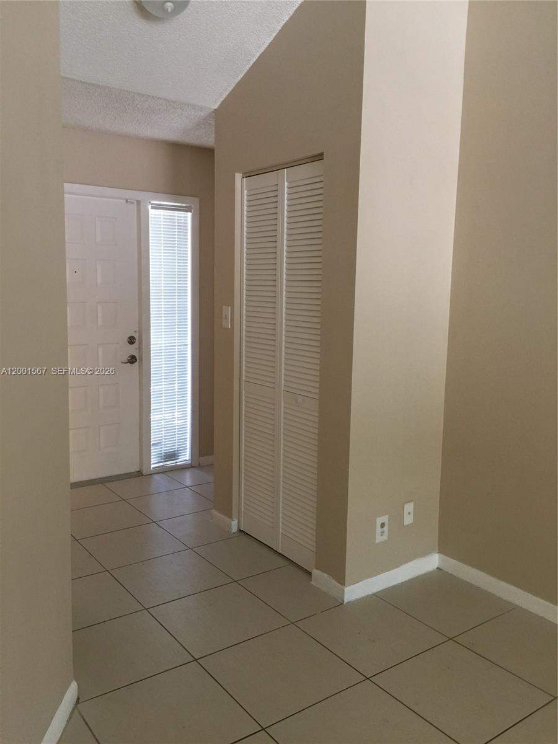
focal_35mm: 29
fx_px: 623
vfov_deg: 61.7
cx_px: 279
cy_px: 372
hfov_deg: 48.2
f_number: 2.2
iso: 40
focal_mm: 4.15
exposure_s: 1/15
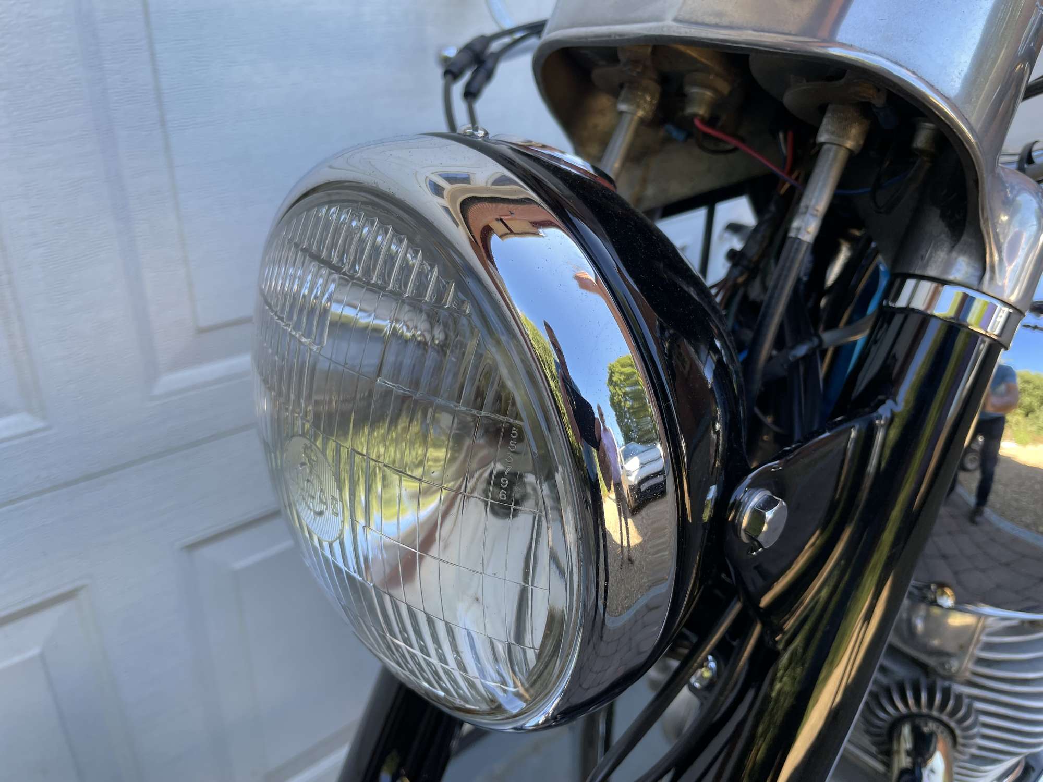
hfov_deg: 67.3
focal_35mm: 26
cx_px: 522
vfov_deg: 53.1
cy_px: 391
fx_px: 783
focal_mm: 4.2
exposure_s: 1/171
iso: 32
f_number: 1.6
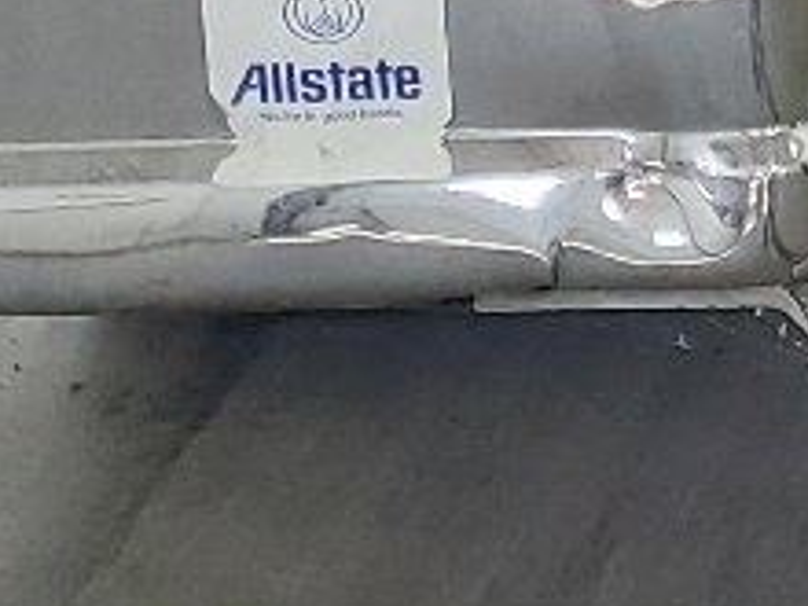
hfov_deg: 9.8
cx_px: 1579
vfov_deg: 7.3
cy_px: -959
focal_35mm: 189
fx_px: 4412
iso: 74
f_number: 1.5
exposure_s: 1/120
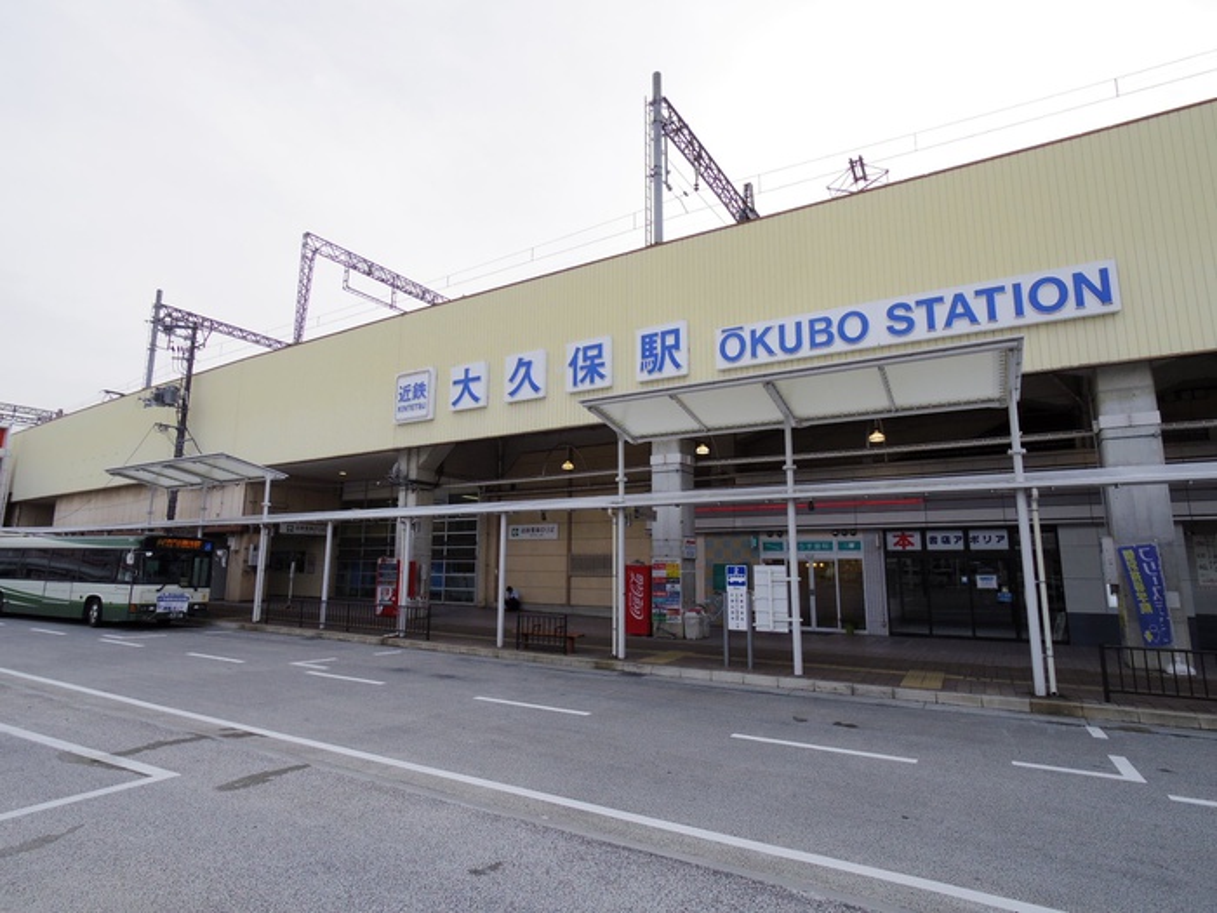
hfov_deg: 91.0
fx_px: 598
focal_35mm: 17
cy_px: 456
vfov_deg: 74.7
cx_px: 608
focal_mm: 3.8
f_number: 4.5
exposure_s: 1/320
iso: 200
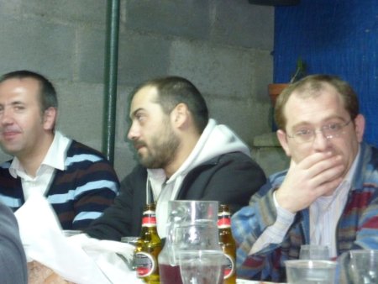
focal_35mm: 119
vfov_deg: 12.5
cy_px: 142
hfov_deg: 16.5
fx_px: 1300
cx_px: 189
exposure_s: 1/8
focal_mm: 19.5
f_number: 4.4
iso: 500
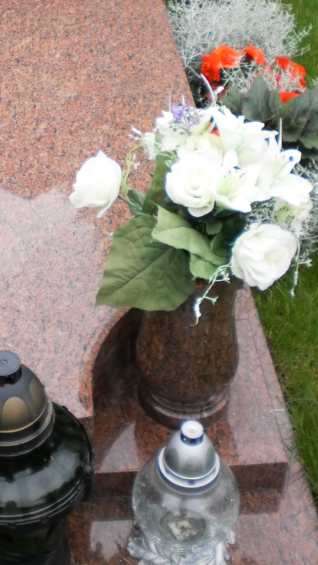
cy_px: 96
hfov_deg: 17.4
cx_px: 73
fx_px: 1035
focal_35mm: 69
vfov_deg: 29.7
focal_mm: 6.3
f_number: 3.1
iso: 100
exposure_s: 1/320
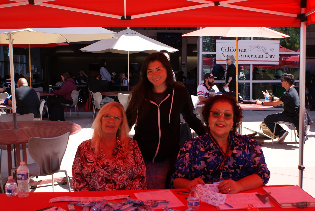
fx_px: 368
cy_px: 106
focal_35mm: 42
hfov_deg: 46.3
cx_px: 158
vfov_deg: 32.0
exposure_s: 1/100
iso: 100
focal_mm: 28
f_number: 7.1
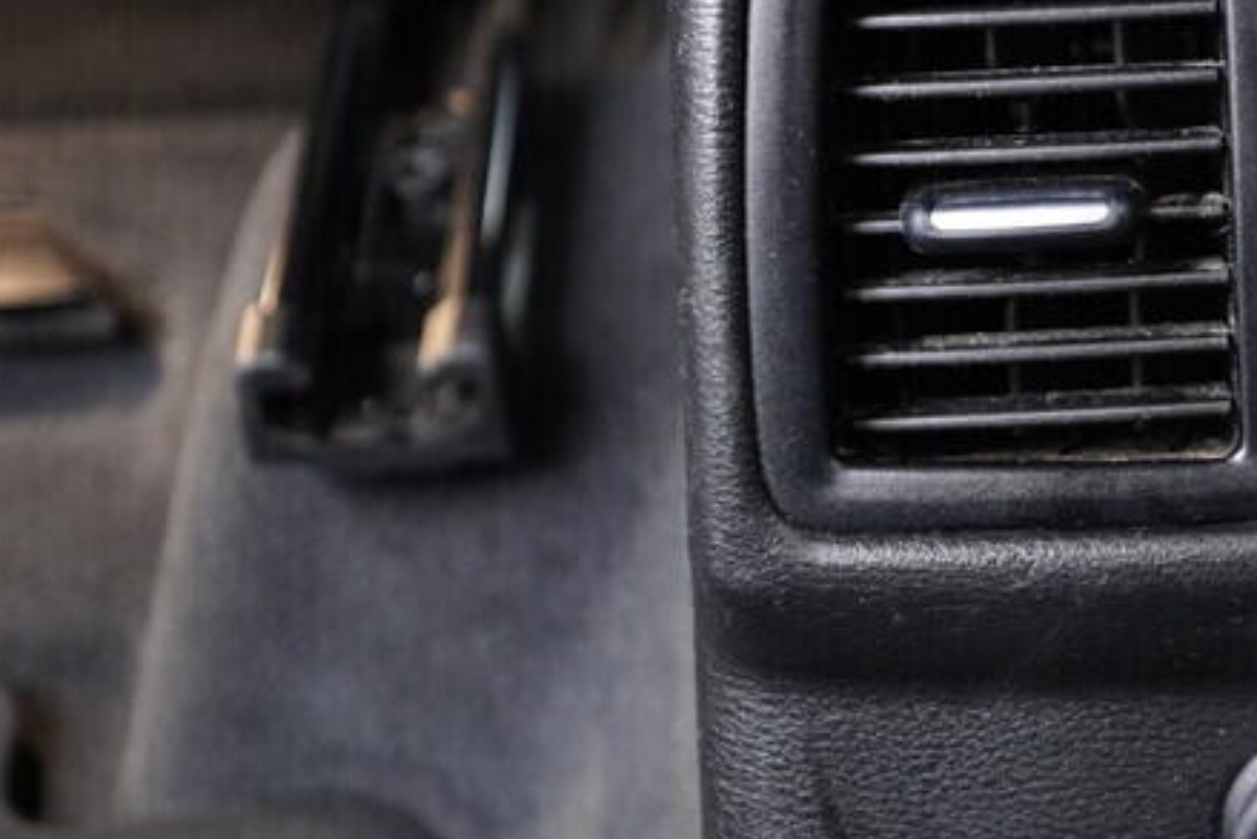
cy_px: 165
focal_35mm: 84
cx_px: 1266
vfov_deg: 16.2
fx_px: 2934
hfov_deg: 23.2
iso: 1600
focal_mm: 24
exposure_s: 1/40
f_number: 2.8
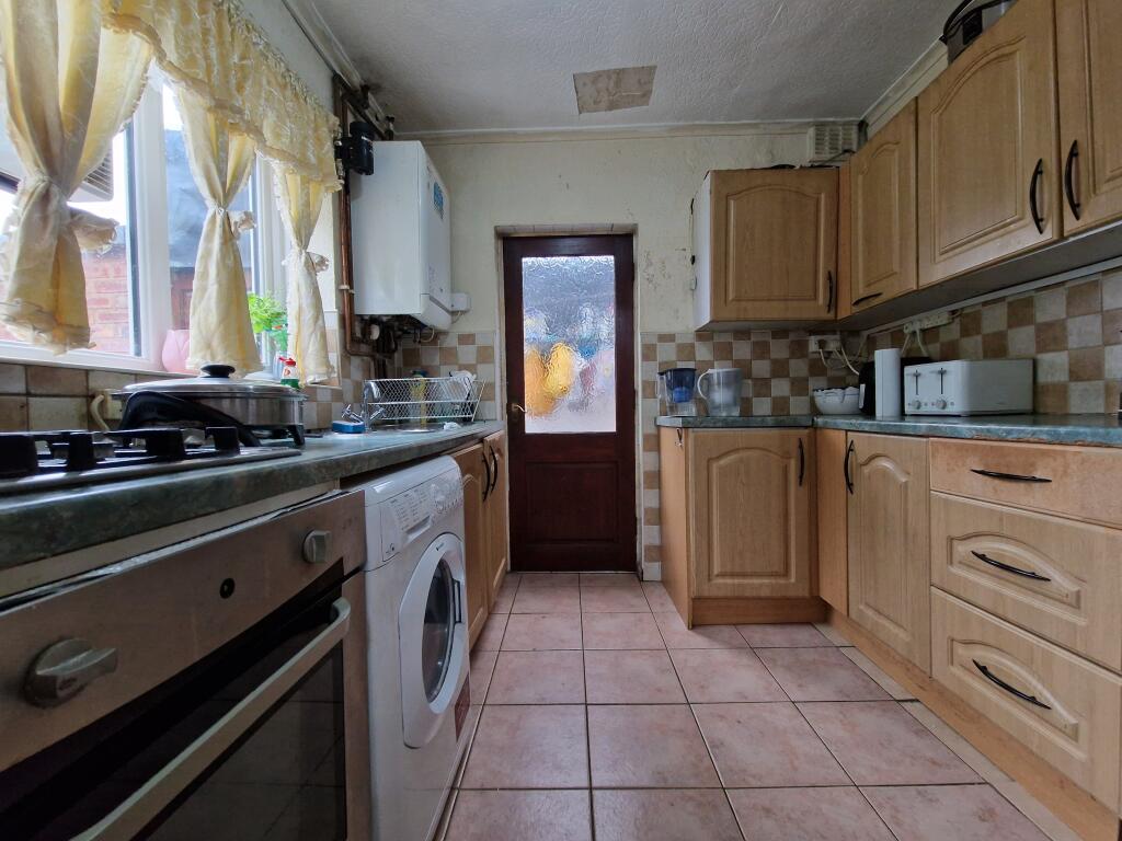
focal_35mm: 13
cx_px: 561
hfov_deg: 106.2
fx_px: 421
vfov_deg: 89.9
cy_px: 420
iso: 400
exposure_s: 1/50
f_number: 2.2
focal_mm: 2.2
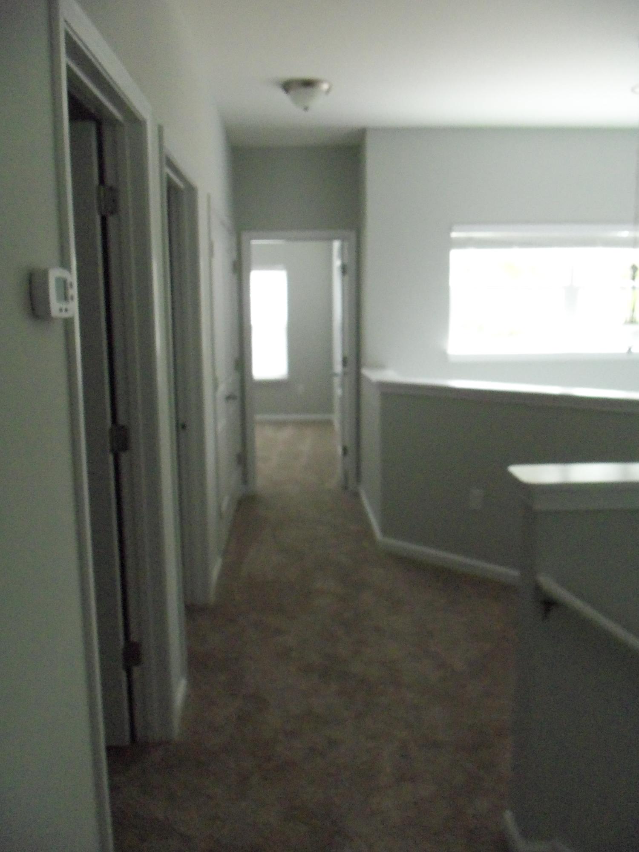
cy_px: 426
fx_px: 714
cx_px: 320
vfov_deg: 61.7
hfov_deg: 48.2
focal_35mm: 29
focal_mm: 5.2
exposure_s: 1/30
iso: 400
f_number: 3.4
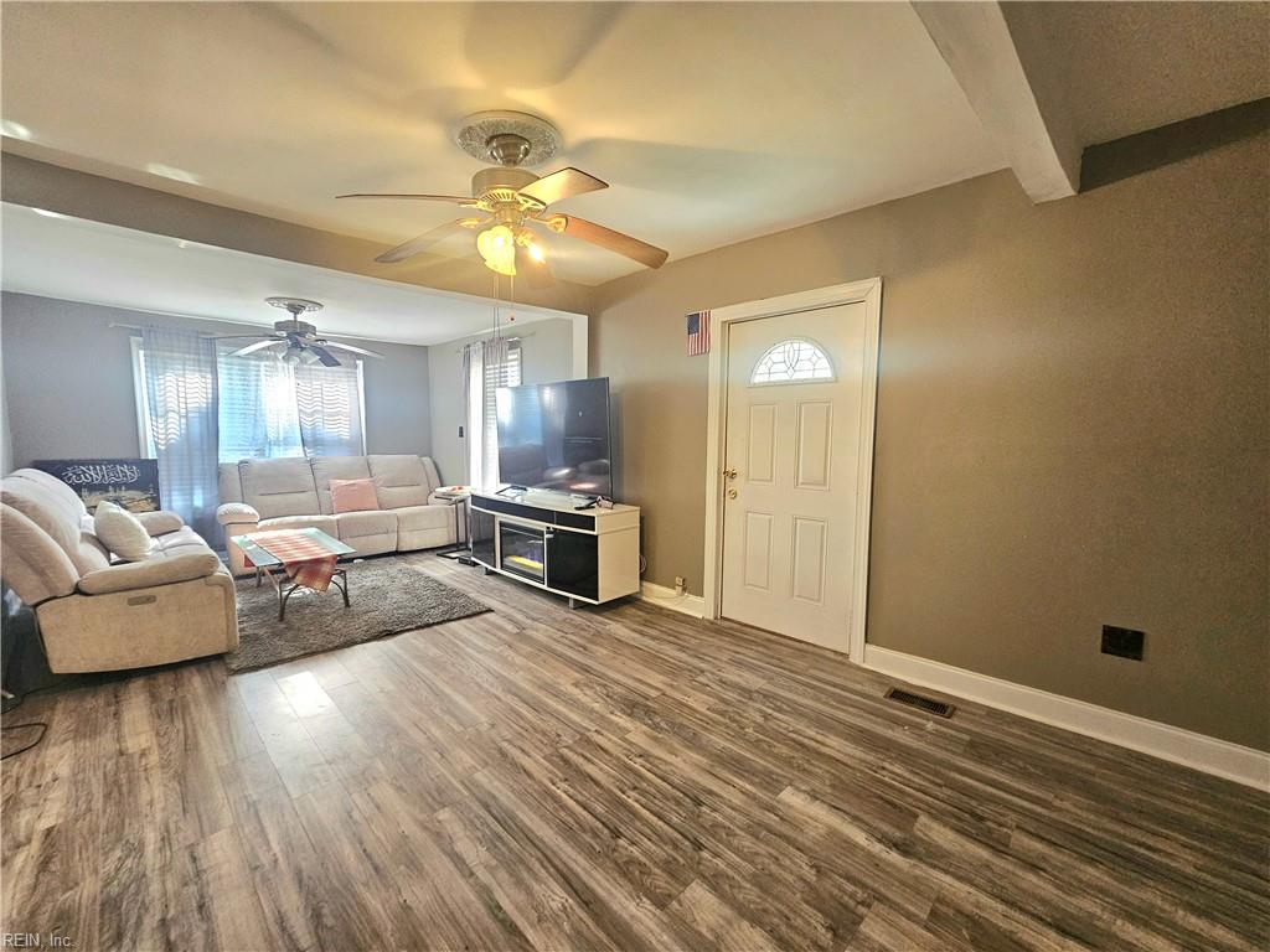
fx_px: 477
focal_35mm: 13
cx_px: 635
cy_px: 476
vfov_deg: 89.9
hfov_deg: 106.2
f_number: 2.2
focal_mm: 2.2
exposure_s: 1/40
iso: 320
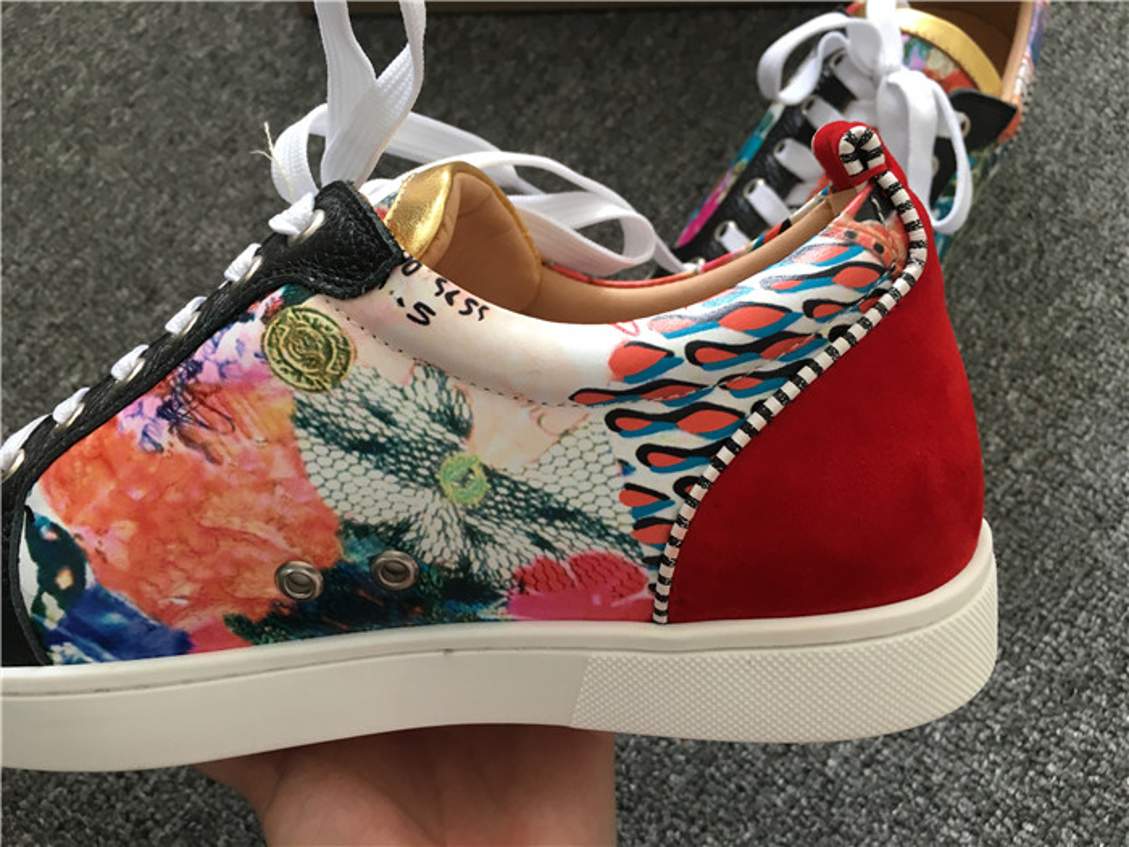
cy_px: 424
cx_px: 564
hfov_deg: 61.7
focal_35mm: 29
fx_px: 946
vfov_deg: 48.2
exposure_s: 1/33
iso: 100
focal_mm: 4.15
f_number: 2.2
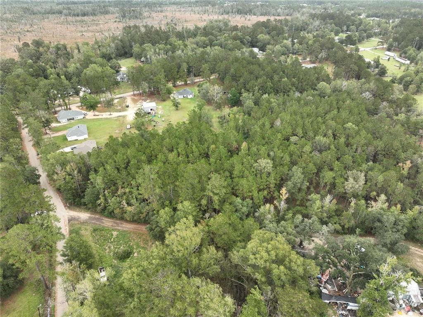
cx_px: 212
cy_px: 158
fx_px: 293
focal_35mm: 24
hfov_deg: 71.6
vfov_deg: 56.8
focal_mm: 12.29
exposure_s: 1/50
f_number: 2.8
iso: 110
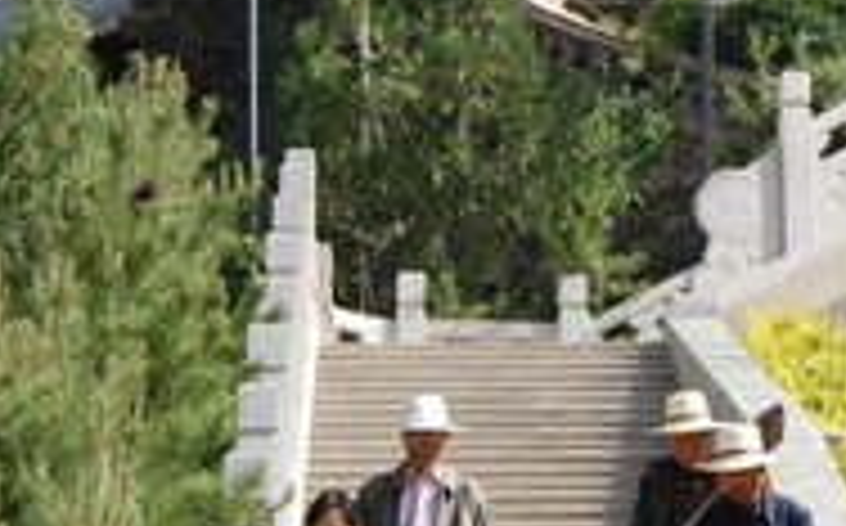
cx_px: 855
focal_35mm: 183
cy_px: 29
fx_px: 4208
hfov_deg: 11.4
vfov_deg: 7.1
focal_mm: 35
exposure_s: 1/200
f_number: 7.1
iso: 100
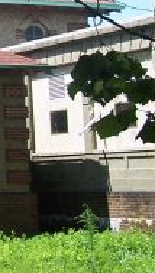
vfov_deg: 13.3
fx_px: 1142
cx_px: -329
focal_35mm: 157
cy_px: -67
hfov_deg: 6.9
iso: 100
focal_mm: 8
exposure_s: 1/500
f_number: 3.4
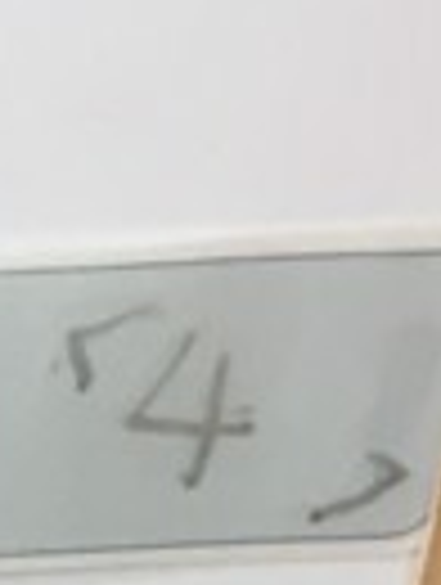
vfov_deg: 8.1
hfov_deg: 5.9
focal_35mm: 228
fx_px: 3860
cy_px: 1323
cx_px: -1066
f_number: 2.2
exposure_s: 1/33
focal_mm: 4.15
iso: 50
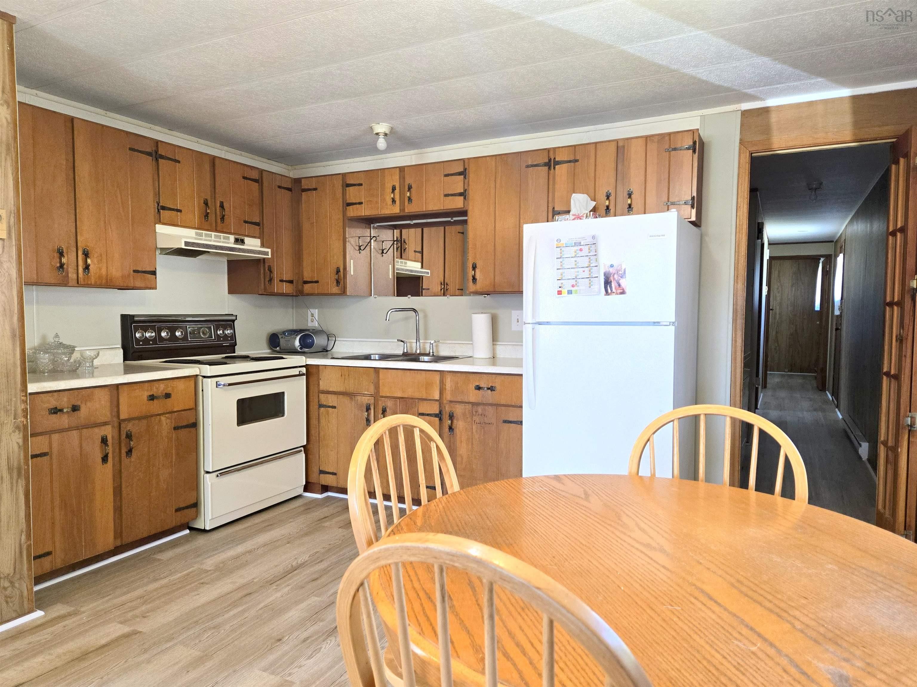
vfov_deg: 58.9
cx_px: 458
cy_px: 344
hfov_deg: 73.9
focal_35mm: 23
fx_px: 609
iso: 250
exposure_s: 1/120
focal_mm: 5.4
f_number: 1.8
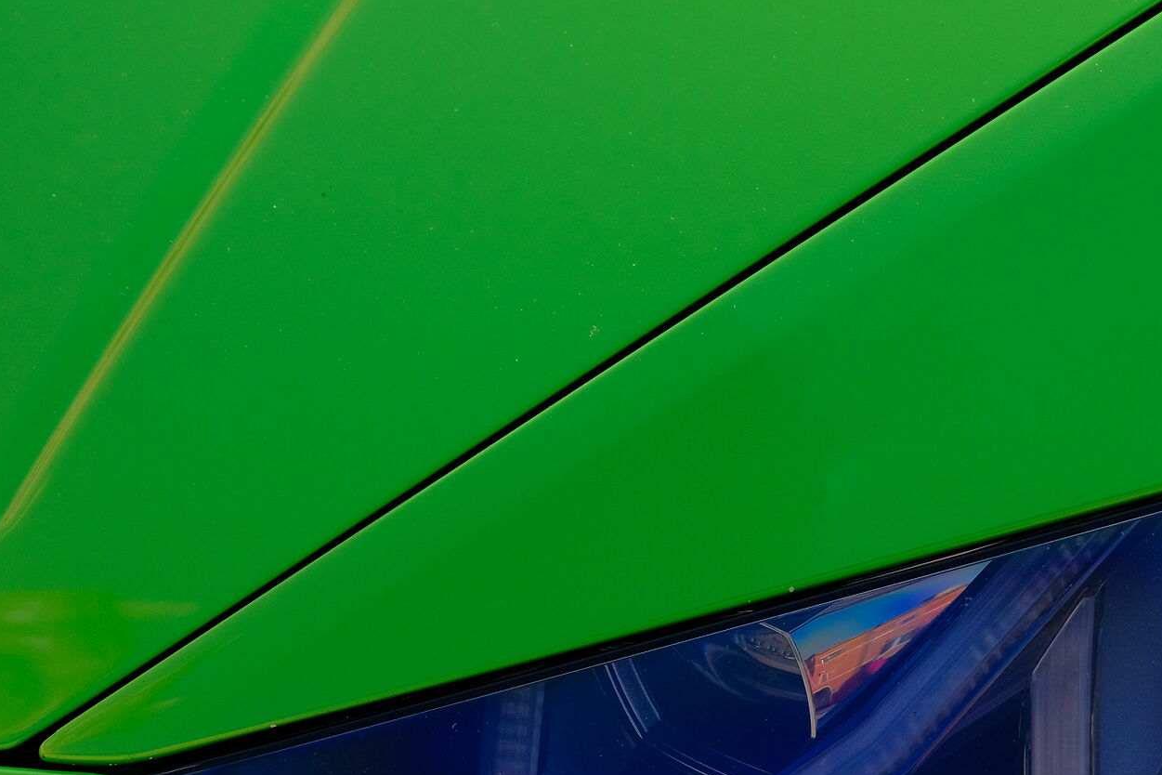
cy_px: 652
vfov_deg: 9.8
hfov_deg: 14.5
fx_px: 4519
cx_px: 1005
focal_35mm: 140
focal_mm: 48.5
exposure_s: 1/480
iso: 320
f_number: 4
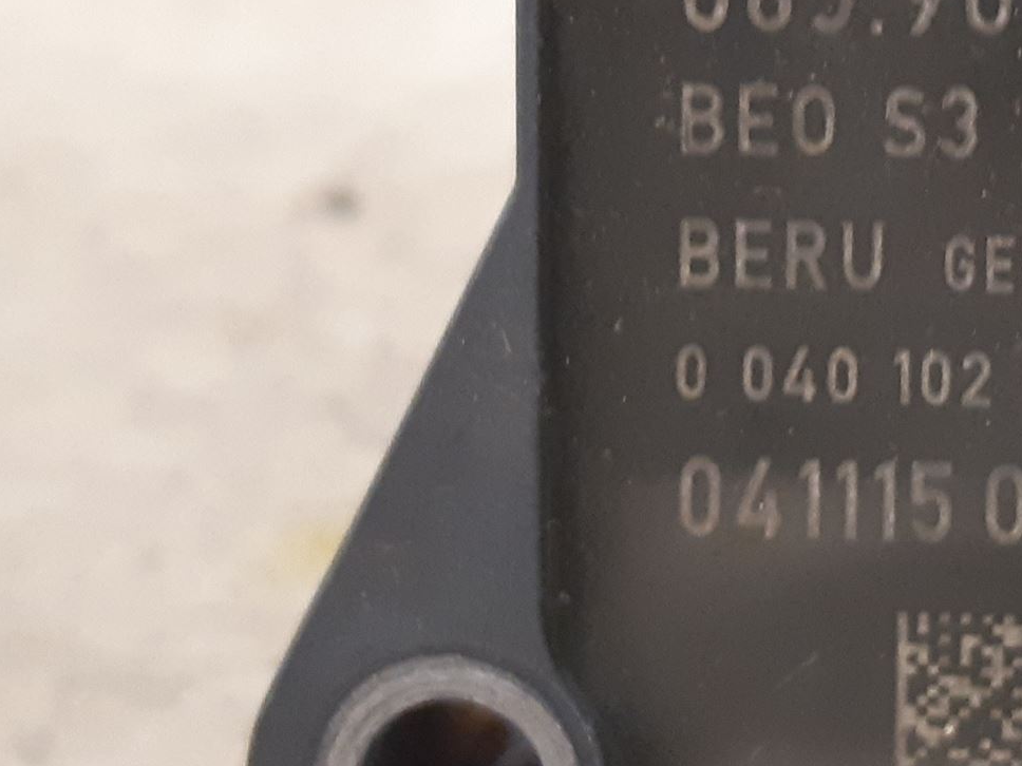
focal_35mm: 55
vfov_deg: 26.5
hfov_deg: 33.6
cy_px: 345
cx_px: 857
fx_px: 1624
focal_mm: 3.93
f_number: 1.7
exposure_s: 1/25
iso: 250
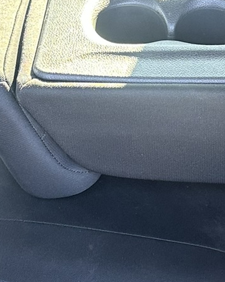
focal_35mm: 106
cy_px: 144
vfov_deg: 18.1
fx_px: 883
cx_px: 231
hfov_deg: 14.3
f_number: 1.78
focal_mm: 6.86
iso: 250
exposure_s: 1/60
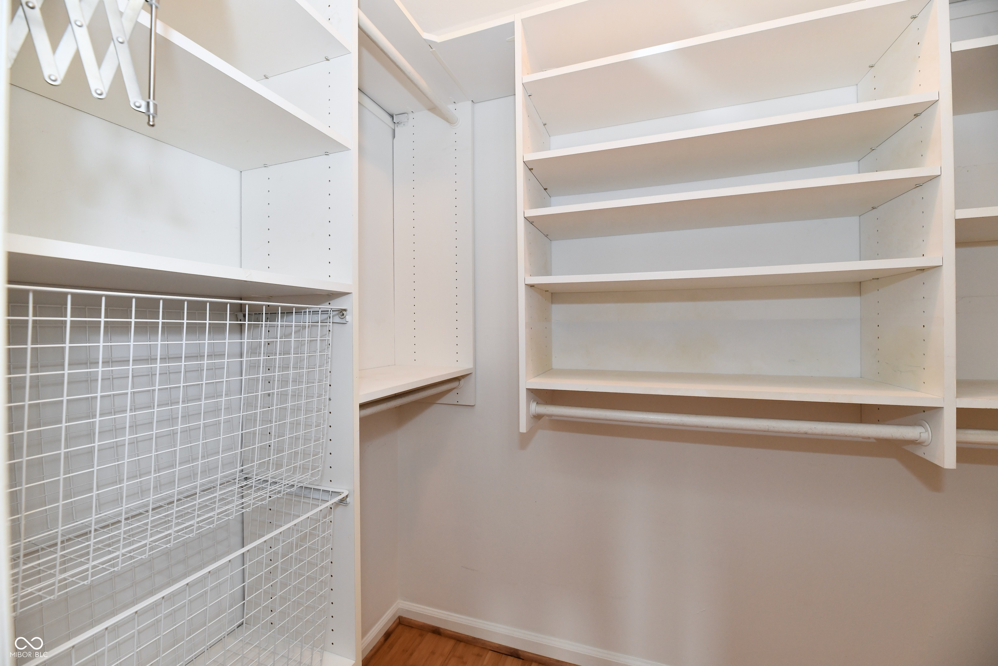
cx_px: 499
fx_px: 388
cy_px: 333
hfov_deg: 104.3
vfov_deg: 81.2
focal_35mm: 14
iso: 640
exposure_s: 1/60
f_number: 6.3
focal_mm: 14
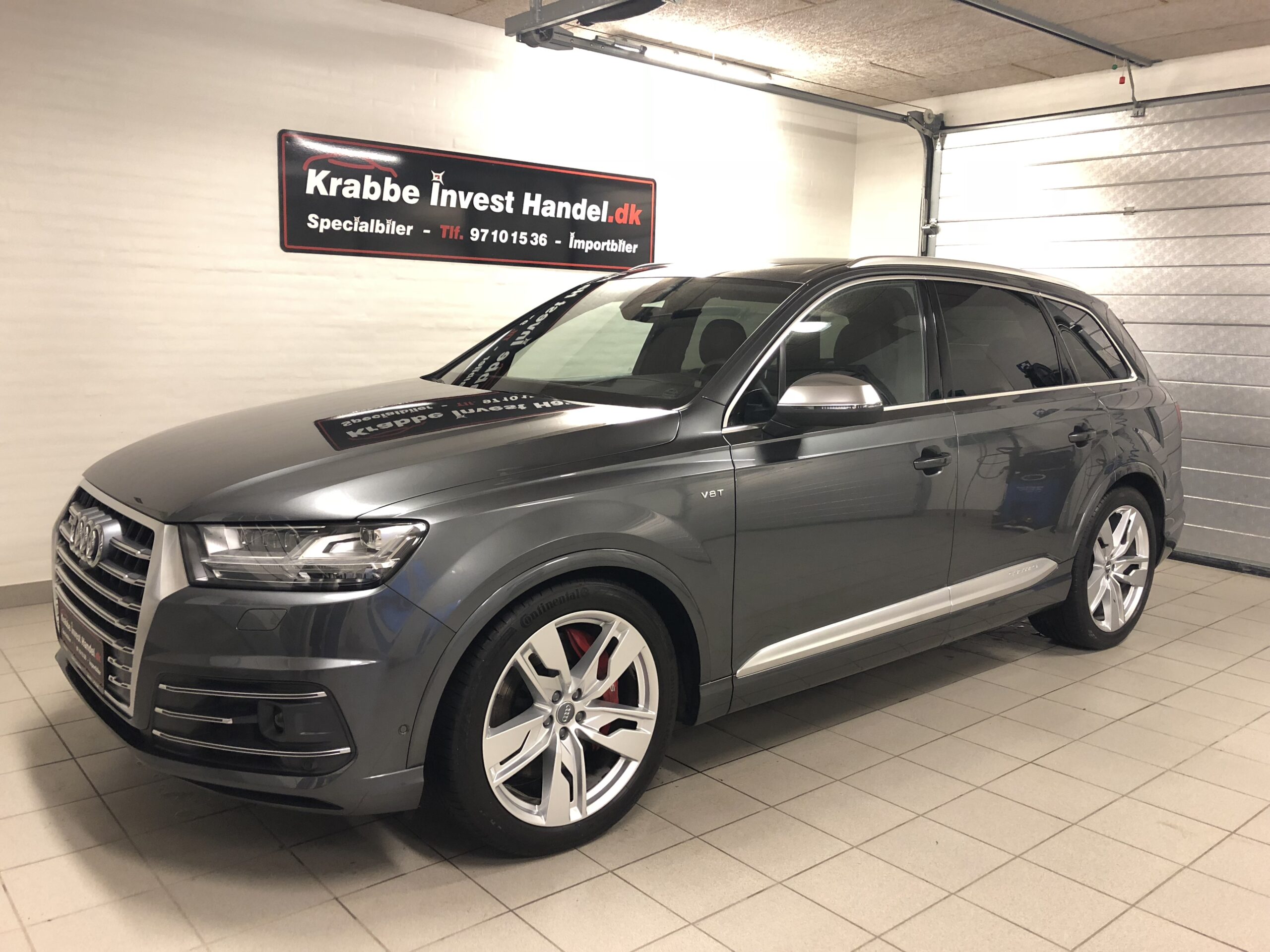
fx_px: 1027
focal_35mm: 28
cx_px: 635
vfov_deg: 49.7
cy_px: 476
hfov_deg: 63.4
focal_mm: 3.99
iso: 100
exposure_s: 1/14
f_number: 1.8
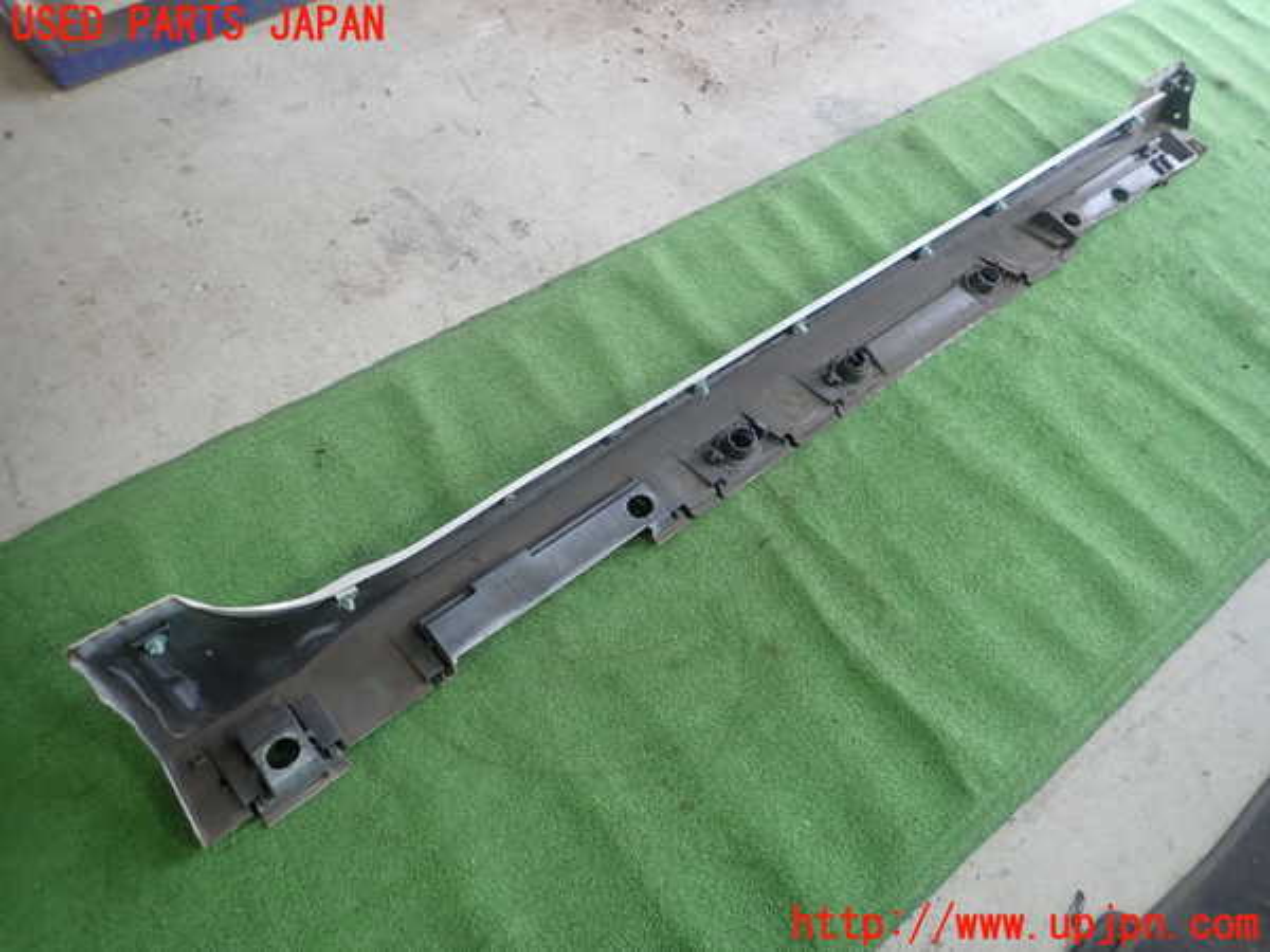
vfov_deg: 54.9
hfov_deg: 69.4
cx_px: 635
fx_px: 917
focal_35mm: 25
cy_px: 476
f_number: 2
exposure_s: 1/60
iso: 100
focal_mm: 4.5
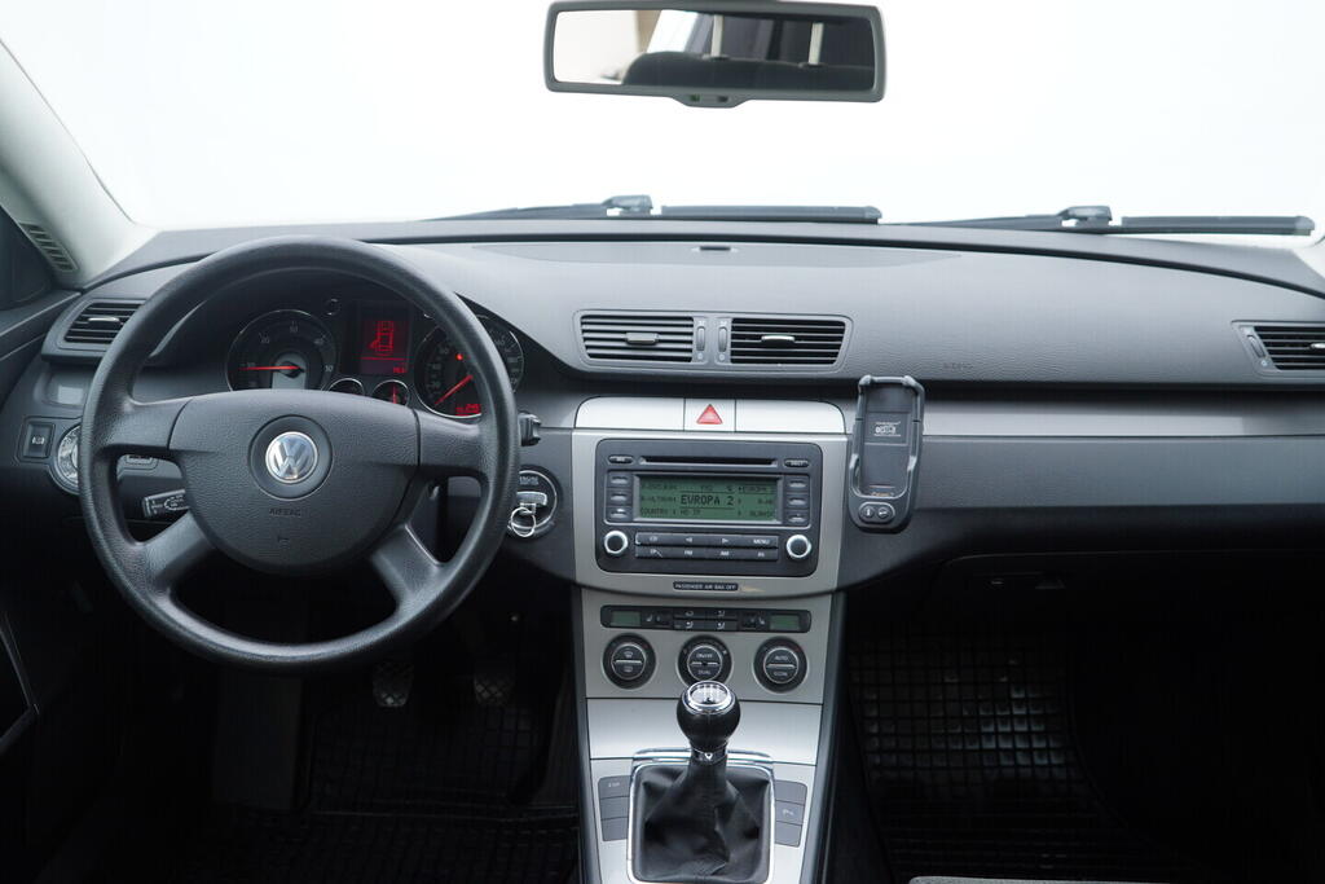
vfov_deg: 36.9
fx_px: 1325
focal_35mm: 36
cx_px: 662
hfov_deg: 53.1
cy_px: 442
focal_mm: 24
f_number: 2.8
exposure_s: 1/40
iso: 125
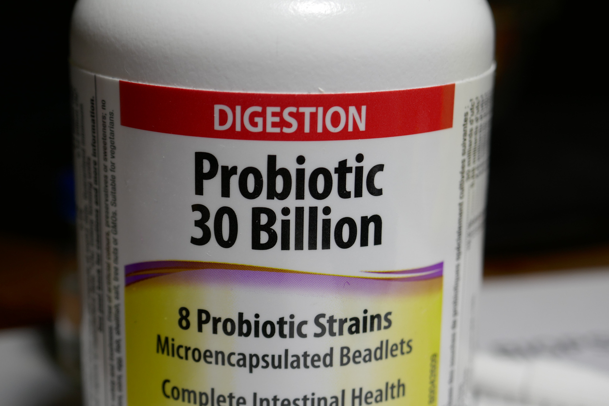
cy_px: 203
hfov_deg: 32.9
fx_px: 1032
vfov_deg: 22.3
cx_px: 304
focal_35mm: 61
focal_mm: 22
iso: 125
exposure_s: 1/125
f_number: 4.3
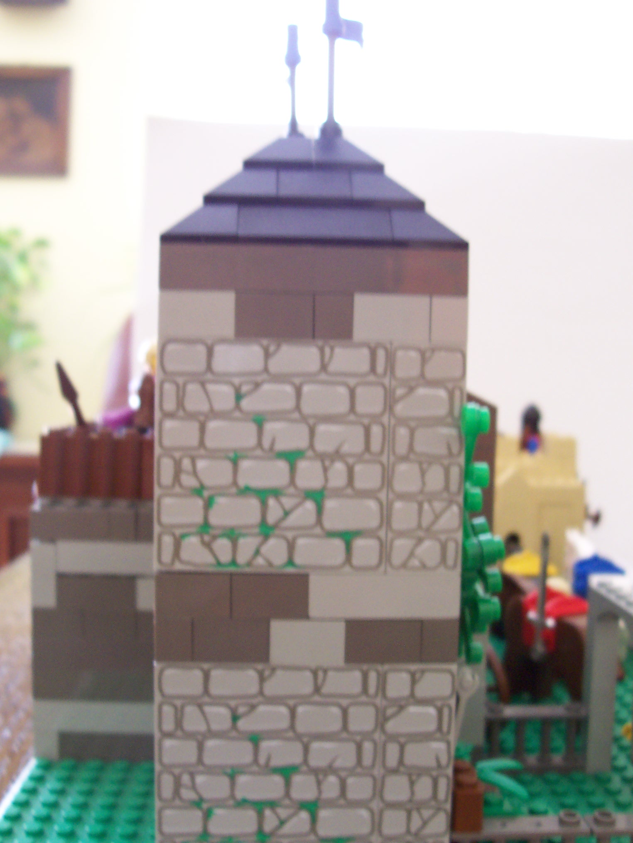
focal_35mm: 37
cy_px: 422
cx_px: 316
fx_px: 902
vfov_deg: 50.1
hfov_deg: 38.7
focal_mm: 5.6
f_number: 2.8
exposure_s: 1/8
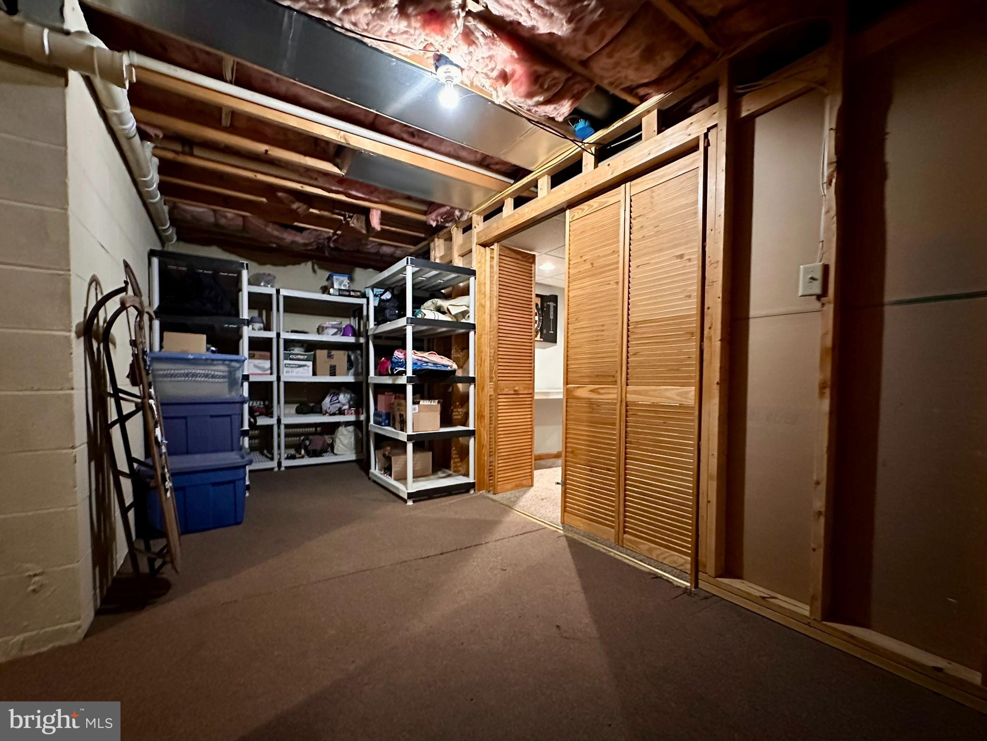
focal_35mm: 14
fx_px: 399
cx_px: 494
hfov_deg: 102.1
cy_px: 370
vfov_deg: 85.7
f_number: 2.2
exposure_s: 1/40
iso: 1250
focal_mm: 2.22
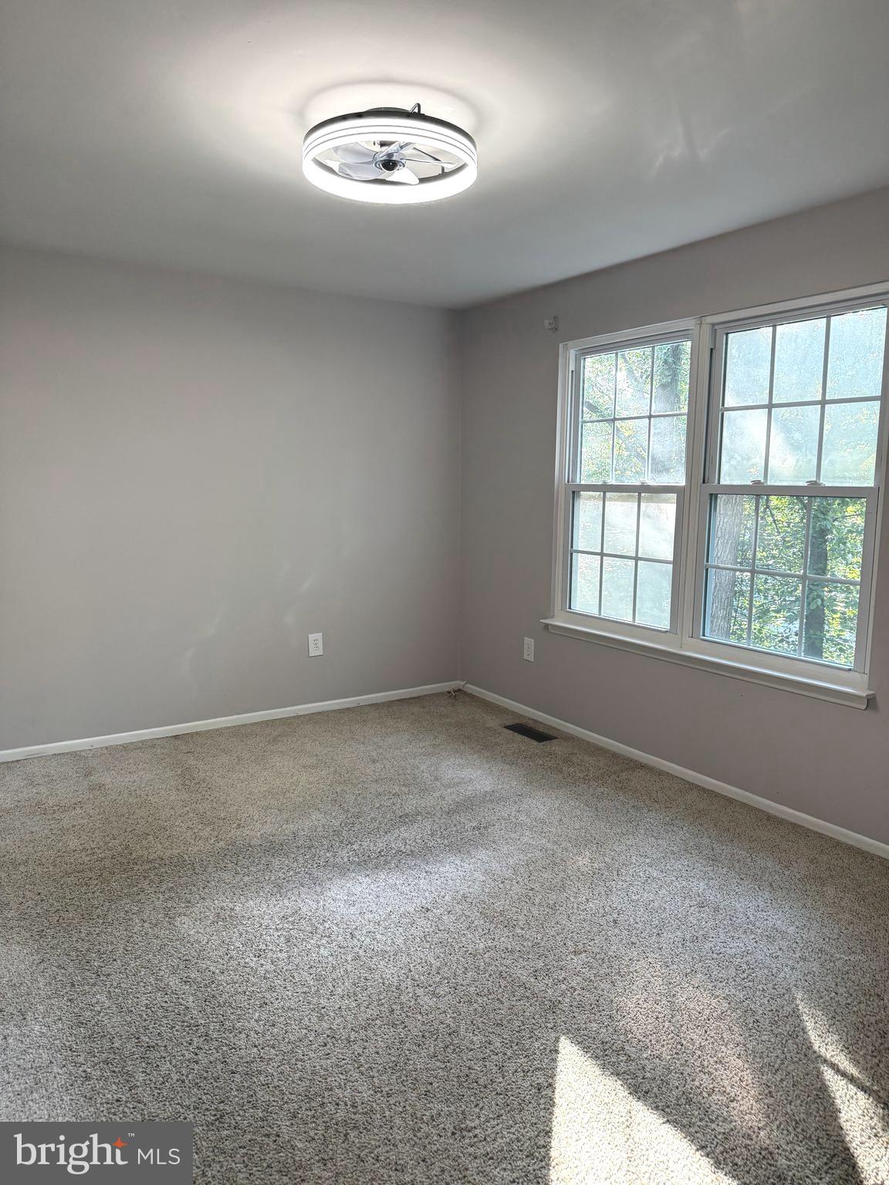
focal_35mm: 24
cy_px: 592
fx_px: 822
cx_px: 444
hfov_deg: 56.8
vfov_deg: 71.6
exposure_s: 1/122
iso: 200
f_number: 1.78
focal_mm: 6.76
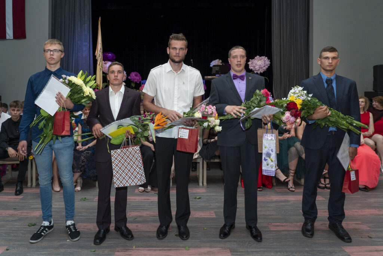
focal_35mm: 24
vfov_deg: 53.1
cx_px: 192
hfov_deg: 73.7
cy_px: 128
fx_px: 255
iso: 800
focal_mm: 24
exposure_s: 1/250
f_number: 7.1
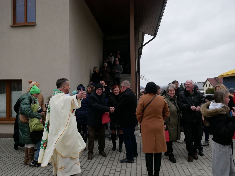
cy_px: 88
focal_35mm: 30
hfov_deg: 59.9
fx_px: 204
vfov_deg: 46.8
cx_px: 118
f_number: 5.6
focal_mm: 15
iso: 2500
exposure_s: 1/400
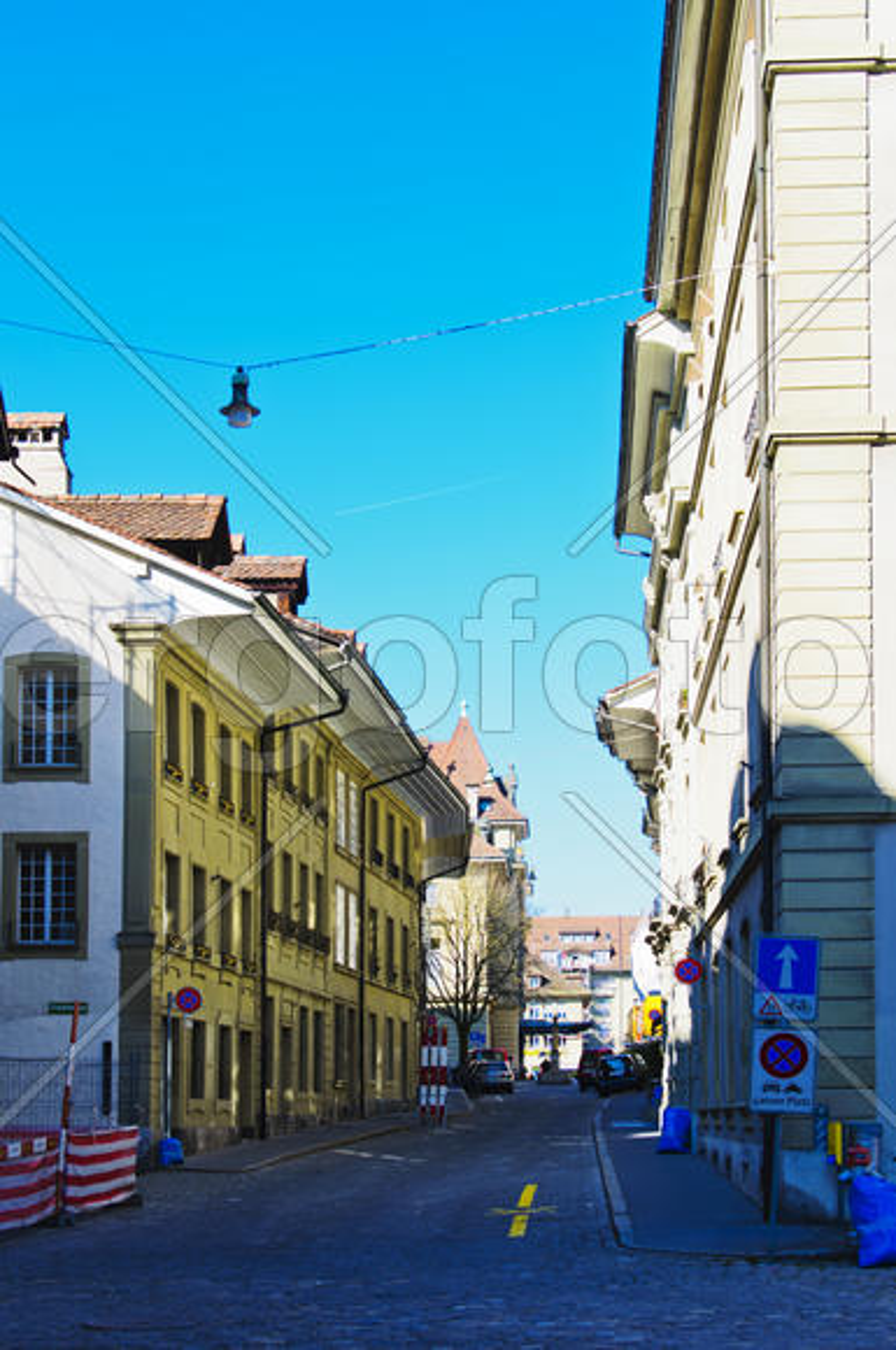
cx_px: 448
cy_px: 675
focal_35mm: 52
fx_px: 1966
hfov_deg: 25.7
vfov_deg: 37.9
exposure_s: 1/180
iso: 100
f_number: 5.6
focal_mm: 35
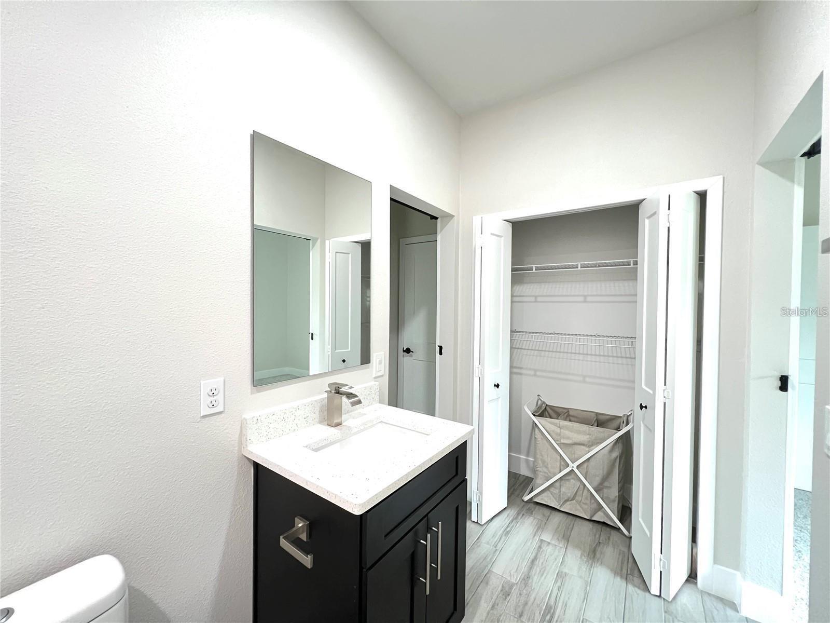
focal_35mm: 13
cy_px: 312
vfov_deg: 89.9
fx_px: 312
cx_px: 415
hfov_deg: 106.2
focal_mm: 1.57
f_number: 1.8
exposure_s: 1/60
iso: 500
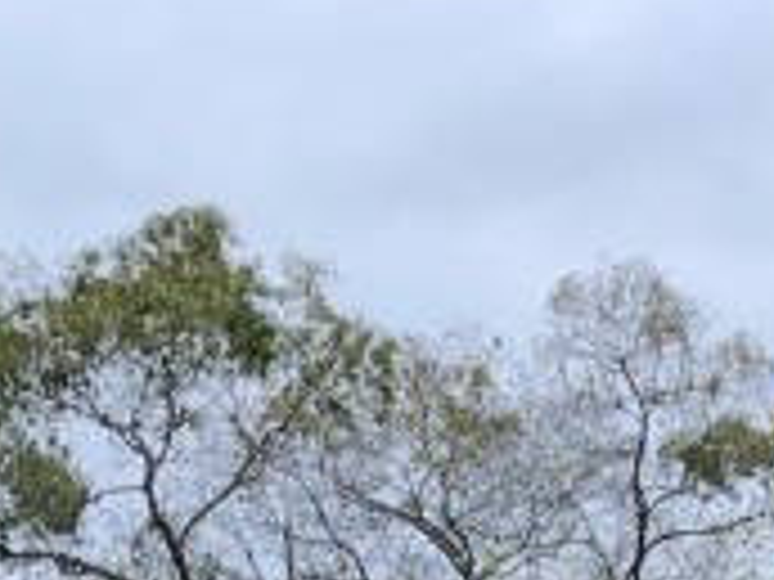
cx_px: 986
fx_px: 3734
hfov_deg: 11.5
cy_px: 1632
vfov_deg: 7.9
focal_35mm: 167
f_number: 1.8
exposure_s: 1/311
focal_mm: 3.99
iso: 20
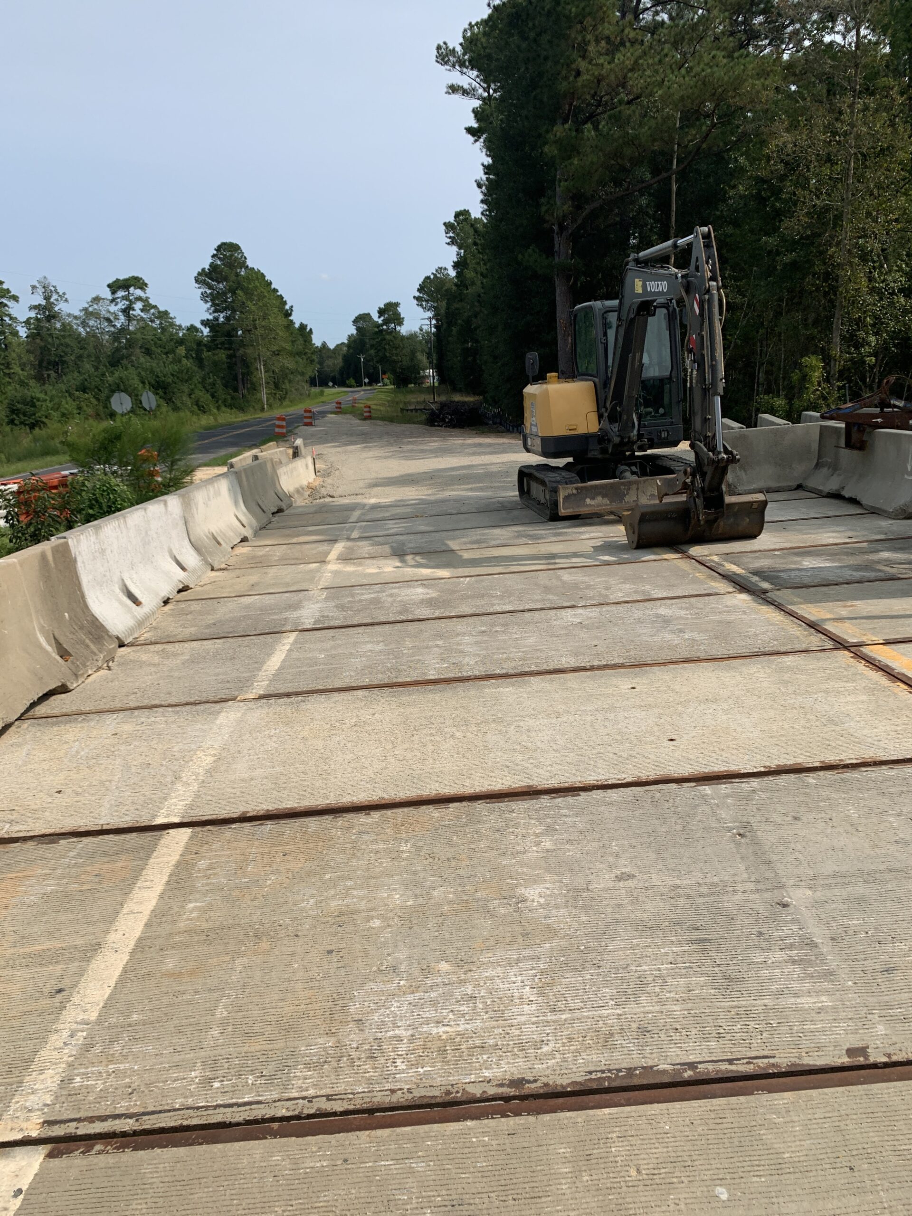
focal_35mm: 26
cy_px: 608
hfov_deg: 53.1
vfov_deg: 67.3
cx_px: 456
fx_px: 913
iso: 25
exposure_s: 1/2309
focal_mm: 4.25
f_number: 1.8
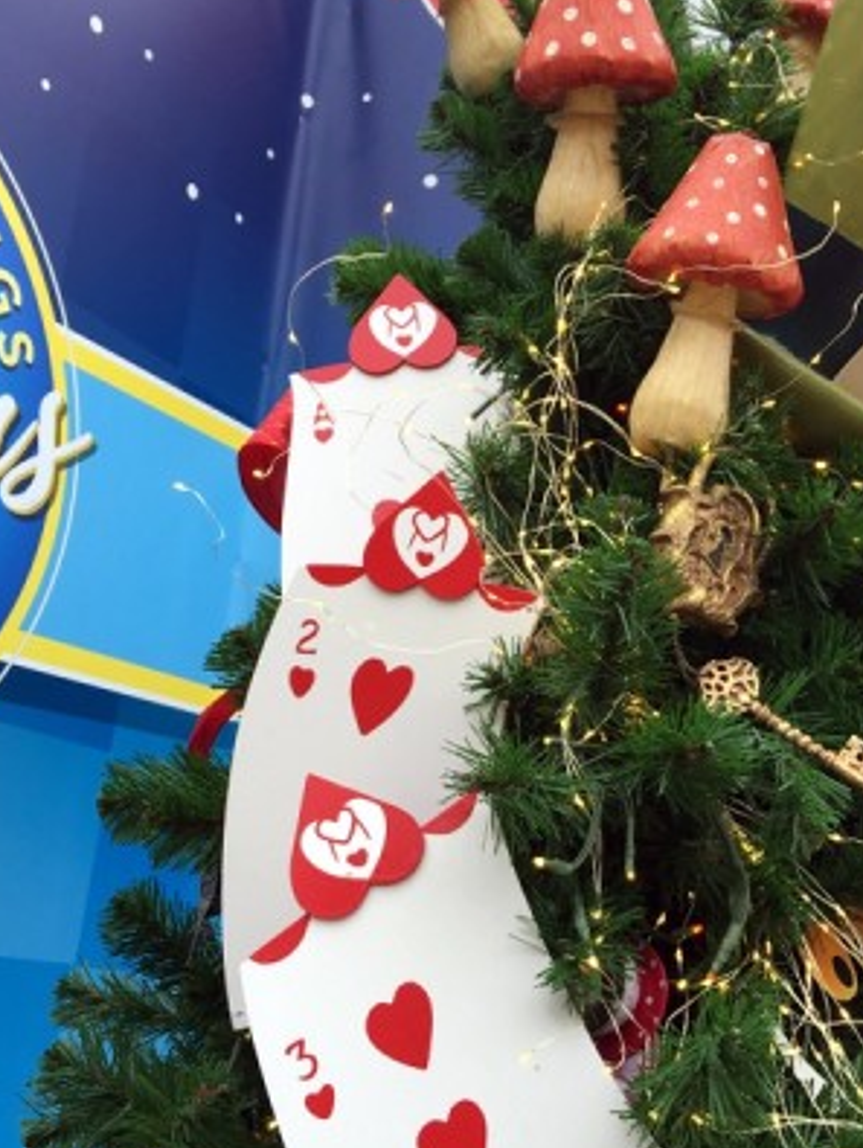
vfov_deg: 42.6
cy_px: 712
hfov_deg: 32.8
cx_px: 535
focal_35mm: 44
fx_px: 1460
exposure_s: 1/447
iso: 25
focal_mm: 4.15
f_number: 2.2
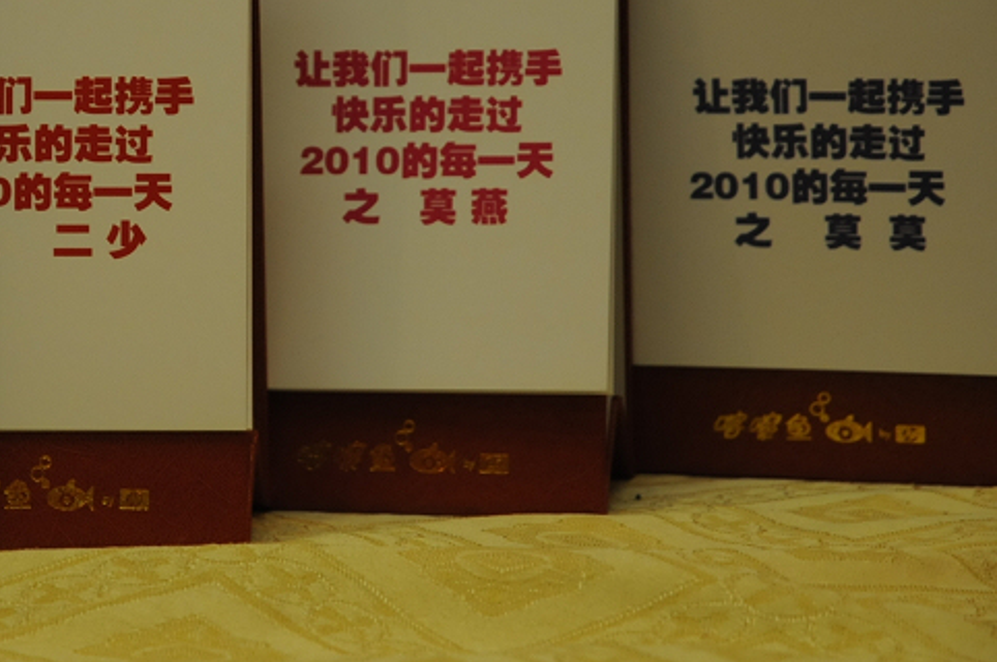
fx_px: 5859
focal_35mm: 212
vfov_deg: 6.5
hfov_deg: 9.7
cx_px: 201
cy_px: 210
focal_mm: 85
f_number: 5.6
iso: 800
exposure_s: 1/15
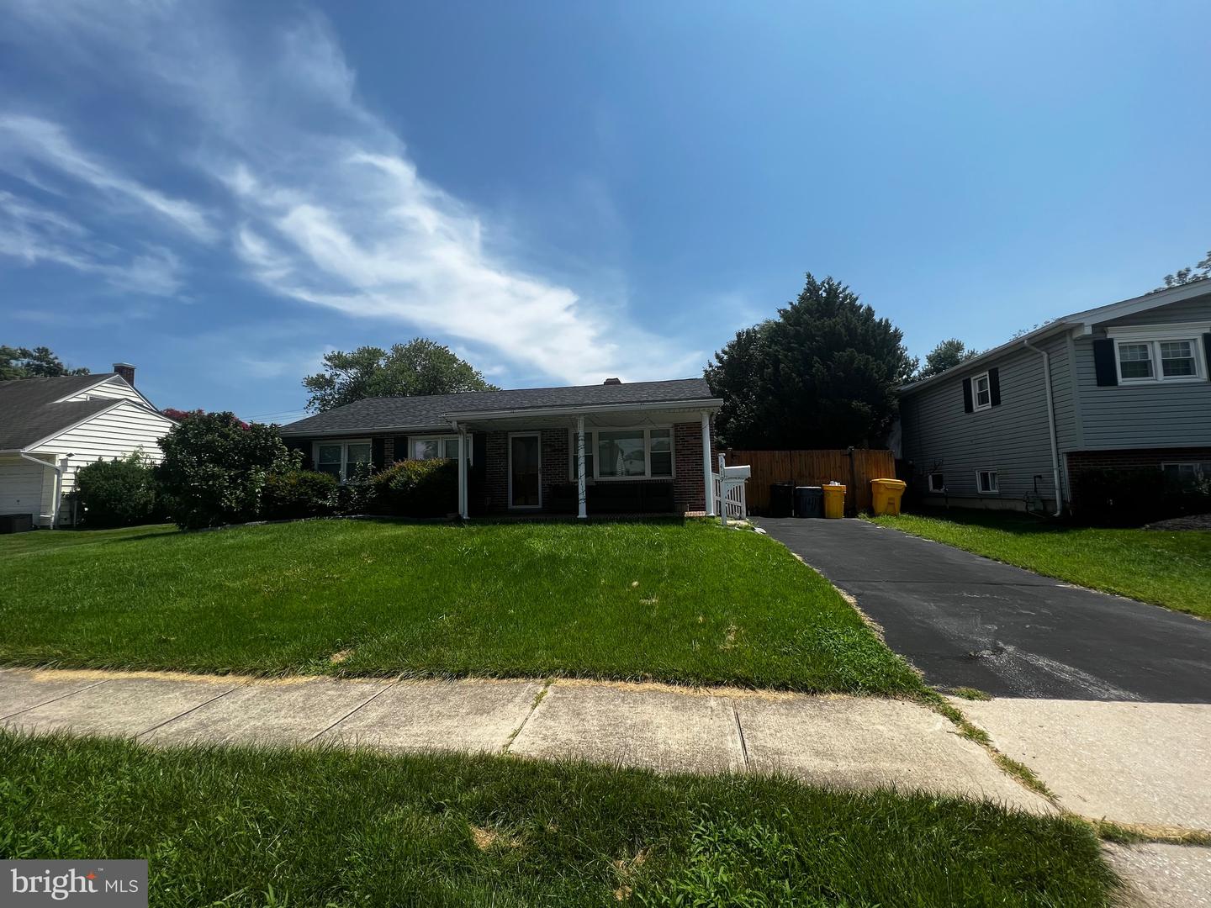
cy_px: 454
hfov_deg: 106.2
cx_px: 606
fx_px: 455
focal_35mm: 13
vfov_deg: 89.9
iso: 32
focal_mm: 1.57
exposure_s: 1/1754
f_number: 1.8
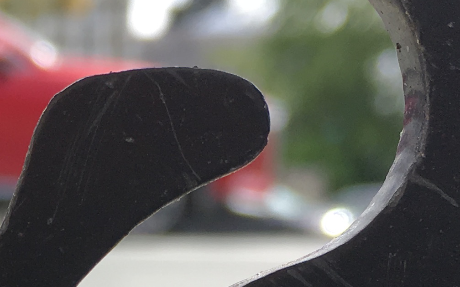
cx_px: 0
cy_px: 495
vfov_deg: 10.1
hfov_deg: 16.6
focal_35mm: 123
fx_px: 1542
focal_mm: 4.15
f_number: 2.2
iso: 25
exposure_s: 1/625
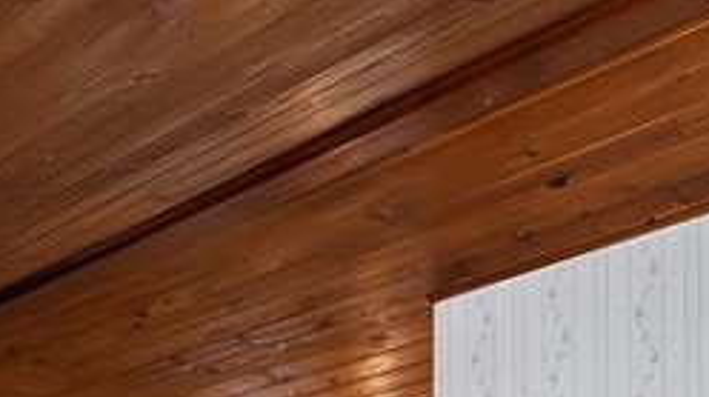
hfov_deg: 29.5
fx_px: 1221
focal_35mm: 65
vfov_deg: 15.3
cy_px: 767
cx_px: -54
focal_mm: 10
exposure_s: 1/30
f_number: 8
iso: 400
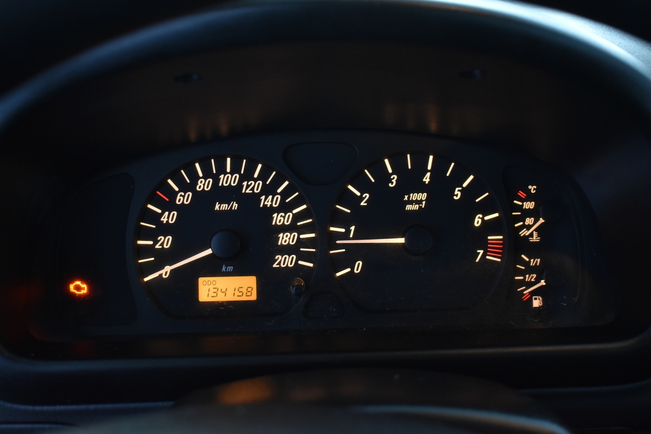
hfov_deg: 43.6
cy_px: 217
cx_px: 326
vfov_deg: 29.9
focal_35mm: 45
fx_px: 814
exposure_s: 1/15
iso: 1250
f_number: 5
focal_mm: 30
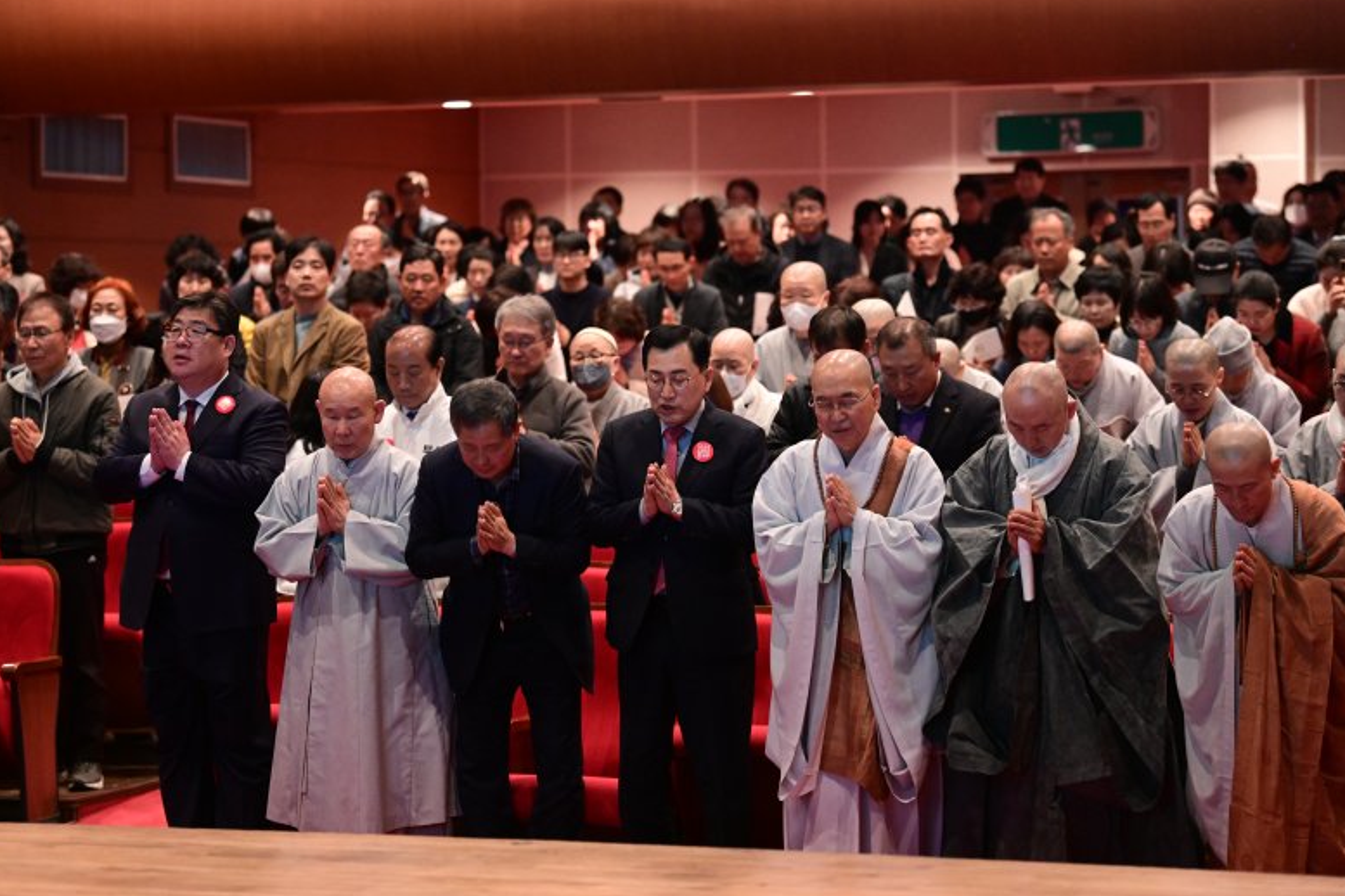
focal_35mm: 105
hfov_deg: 19.5
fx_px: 3923
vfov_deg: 13.0
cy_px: 449
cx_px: 658
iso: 5000
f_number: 3.2
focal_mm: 102
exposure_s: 1/125
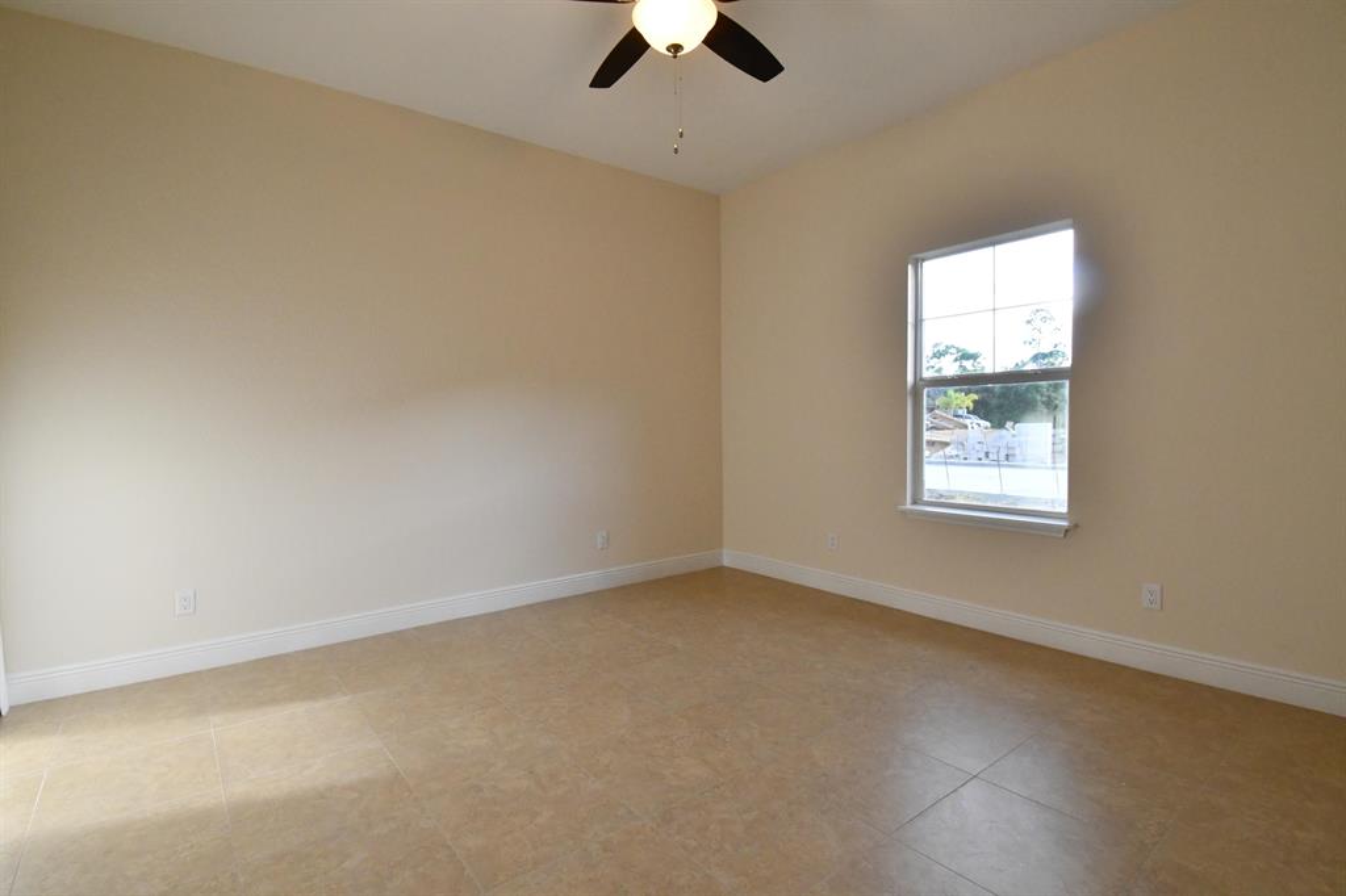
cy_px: 448
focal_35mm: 16
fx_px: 598
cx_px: 673
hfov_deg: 96.8
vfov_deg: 73.7
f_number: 11
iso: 1600
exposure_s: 1/60
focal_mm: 11
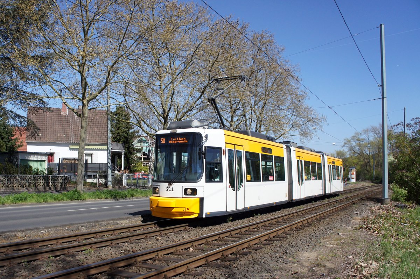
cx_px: 210
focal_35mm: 28
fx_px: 332
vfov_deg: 45.6
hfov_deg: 64.6
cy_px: 140
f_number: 5
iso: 400
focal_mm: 19
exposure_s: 1/2000
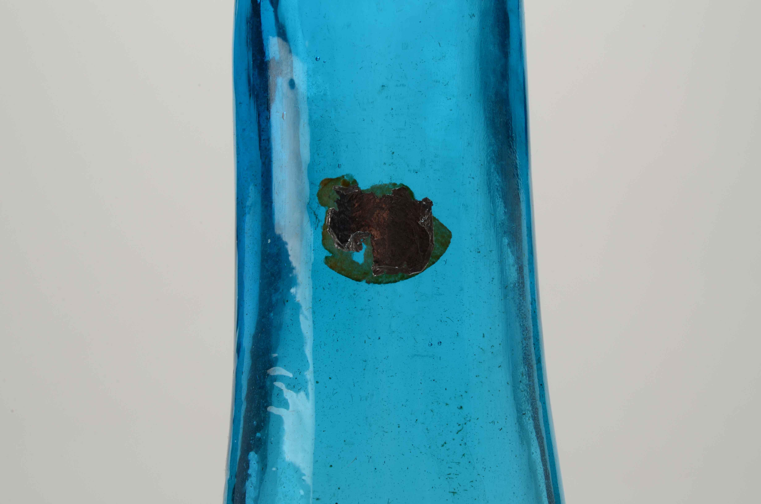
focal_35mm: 82
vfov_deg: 16.5
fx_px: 1740
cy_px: 252
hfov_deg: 24.7
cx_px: 380
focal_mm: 55
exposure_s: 1/160
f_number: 32
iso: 100
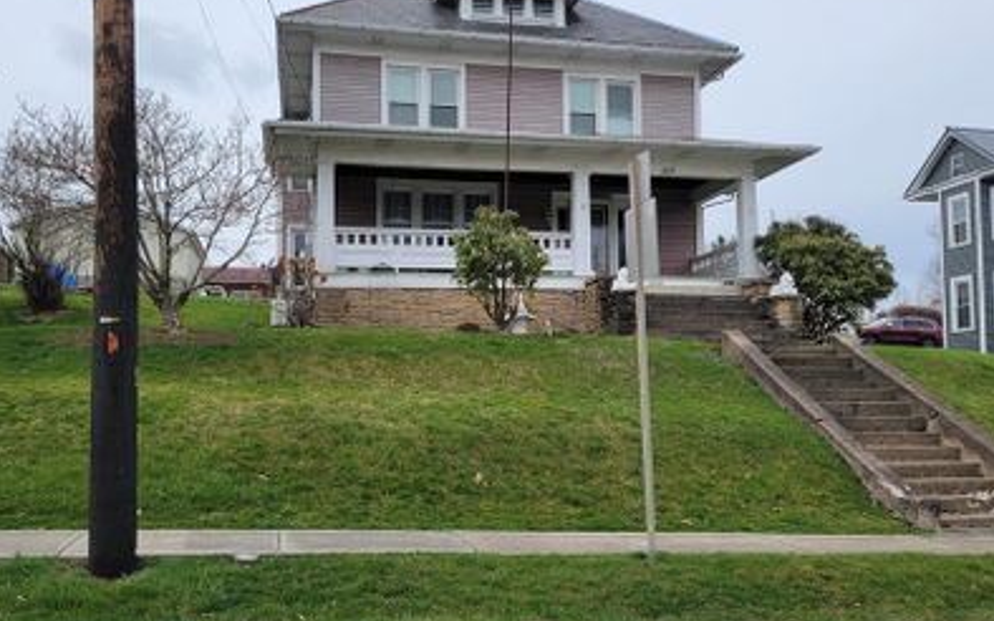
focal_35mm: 35
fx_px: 948
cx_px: 505
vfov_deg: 36.2
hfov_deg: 55.3
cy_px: 355
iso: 40
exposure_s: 1/2043
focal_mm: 5.4
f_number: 1.8
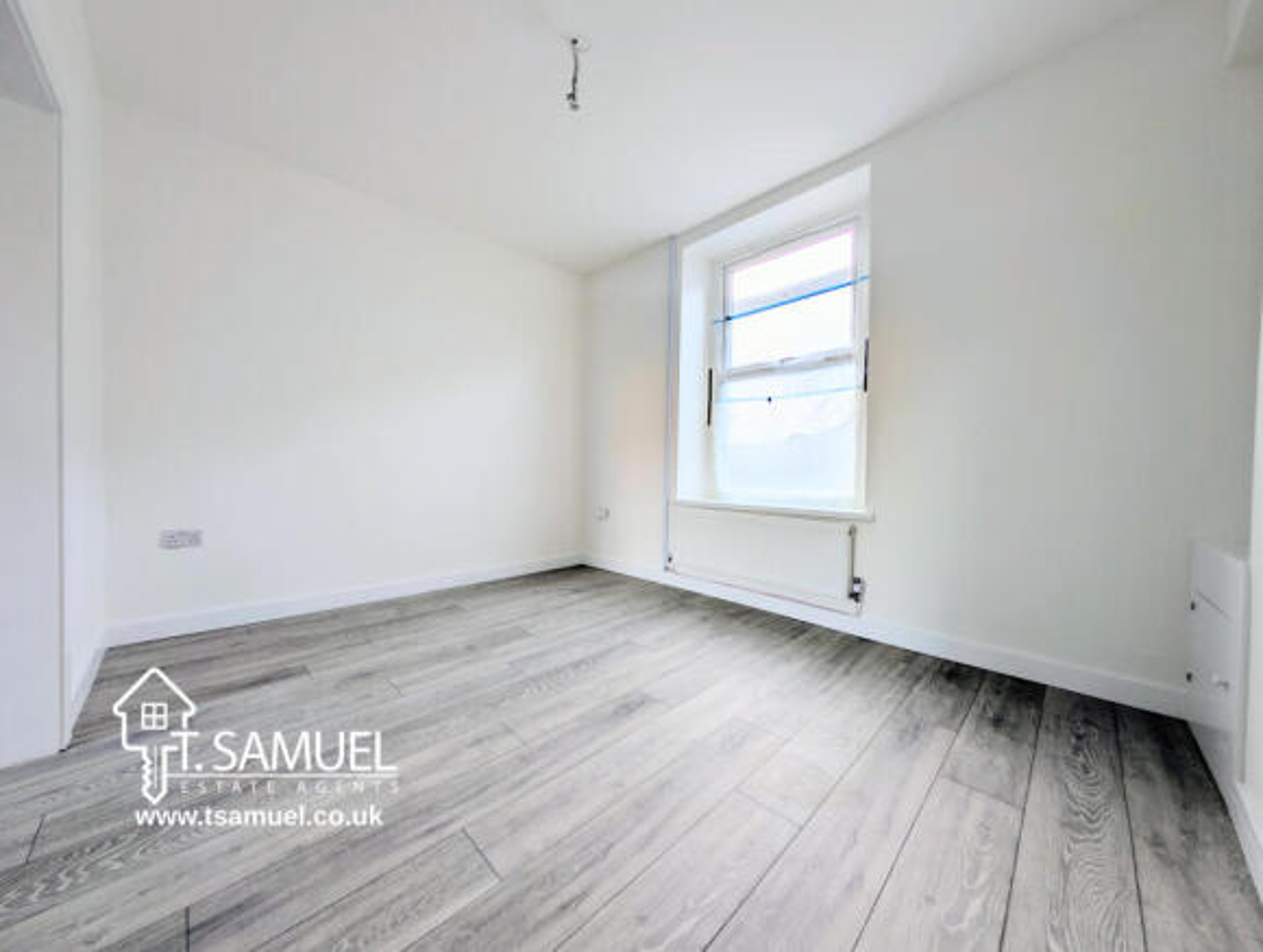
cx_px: 632
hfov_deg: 110.4
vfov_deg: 94.7
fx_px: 439
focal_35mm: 12
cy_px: 476
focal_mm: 2.23
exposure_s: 1/60.8
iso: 45
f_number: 1.95
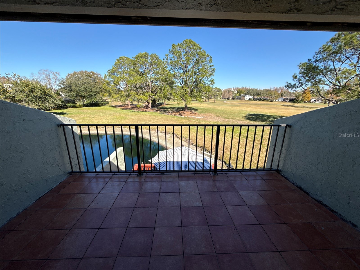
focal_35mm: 14
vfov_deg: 85.7
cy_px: 135
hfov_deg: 102.1
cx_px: 180
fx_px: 146
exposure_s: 1/1656
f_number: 2.2
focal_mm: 2.22
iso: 50
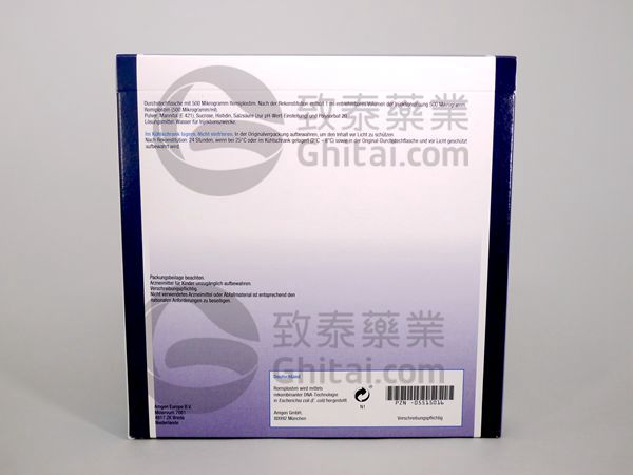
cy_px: 238
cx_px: 316
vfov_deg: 40.7
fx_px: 640
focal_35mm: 35
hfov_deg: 52.6
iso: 80
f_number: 2.8
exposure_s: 1/500
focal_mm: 7.4
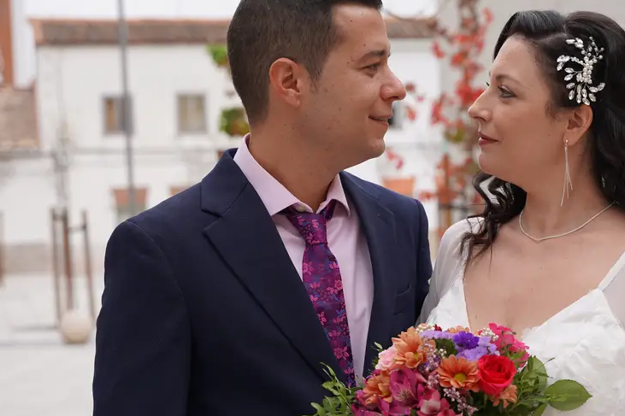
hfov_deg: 22.8
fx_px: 1536
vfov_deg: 15.4
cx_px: 459
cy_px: 267
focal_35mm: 88
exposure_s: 1/320
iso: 100
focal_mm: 53.9
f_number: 4.5
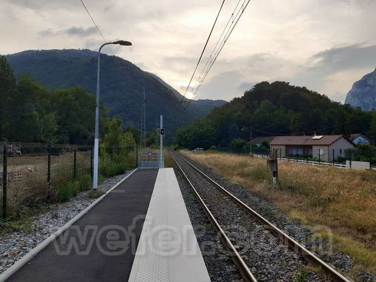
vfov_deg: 53.1
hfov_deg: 67.3
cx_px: 188
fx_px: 282
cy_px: 141
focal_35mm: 26
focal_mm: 3.92
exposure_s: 1/239
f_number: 1.7
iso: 40
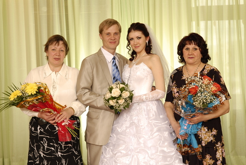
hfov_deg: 29.8
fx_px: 462
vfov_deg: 20.2
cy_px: 82
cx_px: 123
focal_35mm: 68
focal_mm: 45
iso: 100
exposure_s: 1/50
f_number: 5
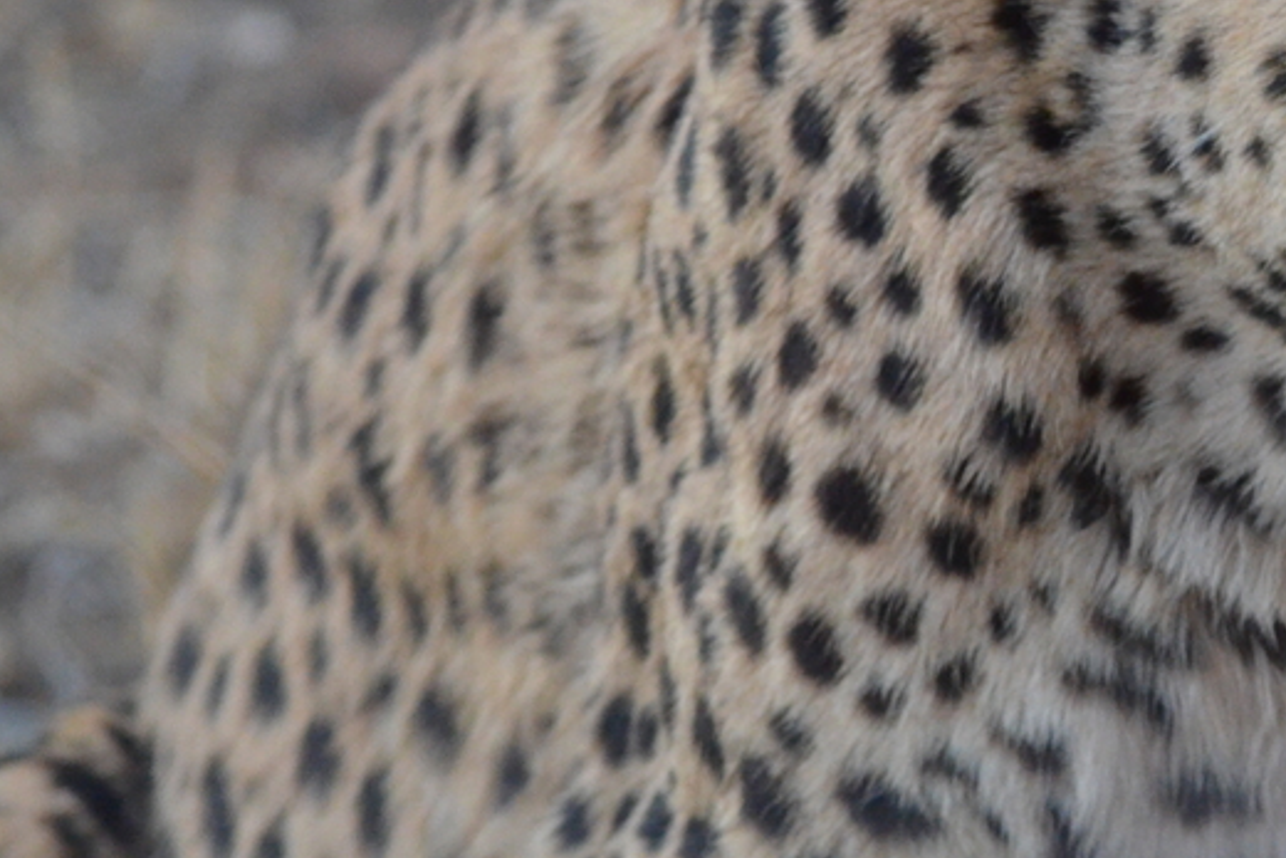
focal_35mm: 553
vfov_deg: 2.5
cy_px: 425
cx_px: 1204
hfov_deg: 3.7
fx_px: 19759
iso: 3200
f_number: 4.8
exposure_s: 1/100
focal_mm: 150
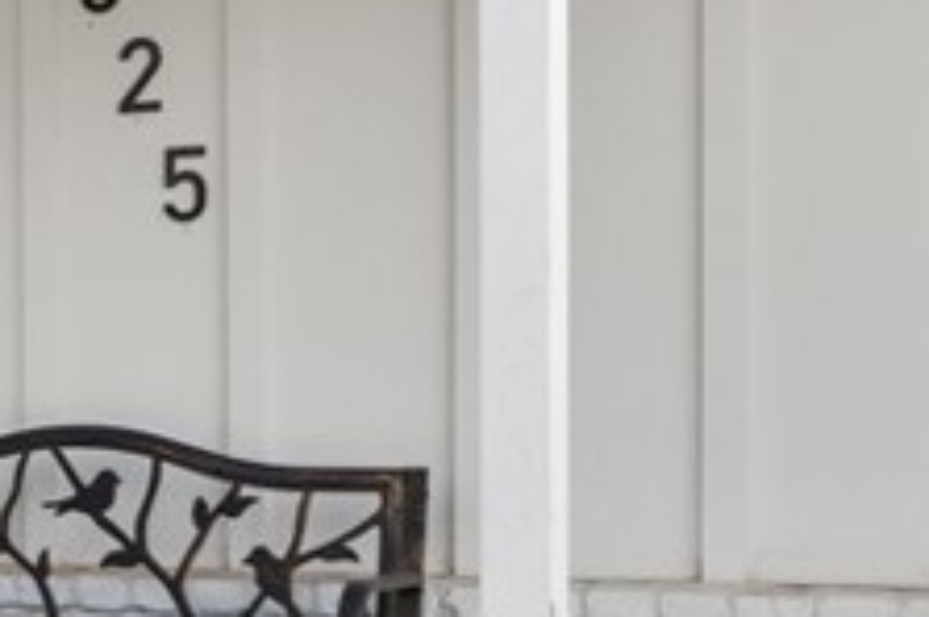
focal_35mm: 101
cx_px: -892
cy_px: 381
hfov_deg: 16.1
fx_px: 2603
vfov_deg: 13.5
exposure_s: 1/400
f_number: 9
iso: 250
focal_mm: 22
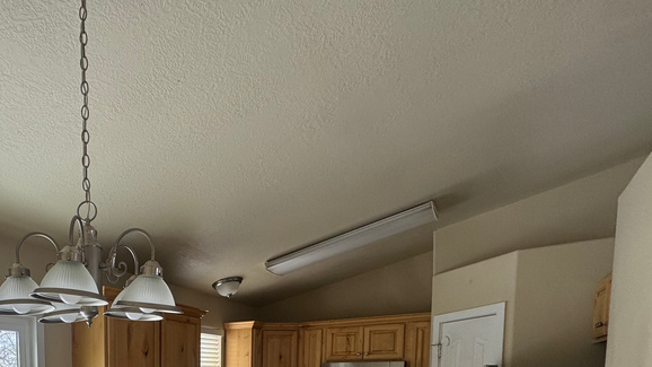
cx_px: 142
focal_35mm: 27
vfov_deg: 35.2
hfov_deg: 64.5
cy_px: 426
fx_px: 467
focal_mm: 2.22
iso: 40
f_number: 2.2
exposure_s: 1/100
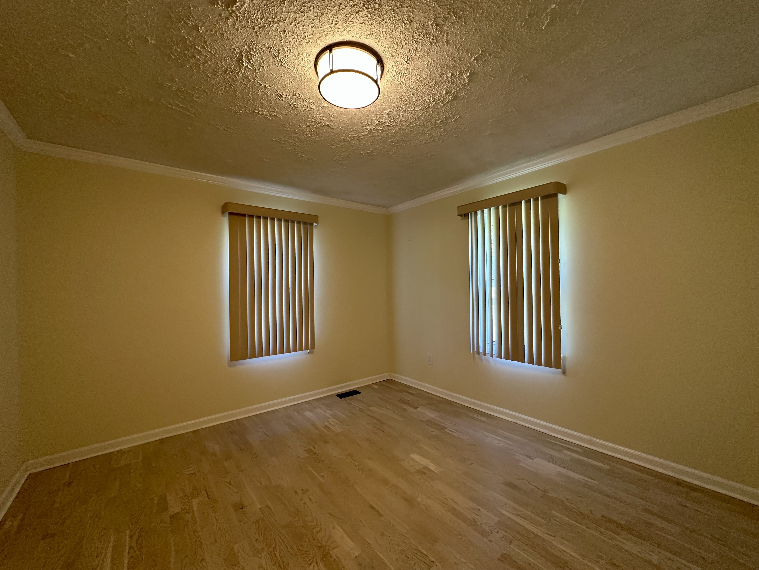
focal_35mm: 14
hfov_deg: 102.1
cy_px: 285
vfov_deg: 85.7
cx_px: 380
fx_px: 307
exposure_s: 1/120
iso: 320
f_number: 2.2
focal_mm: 2.22
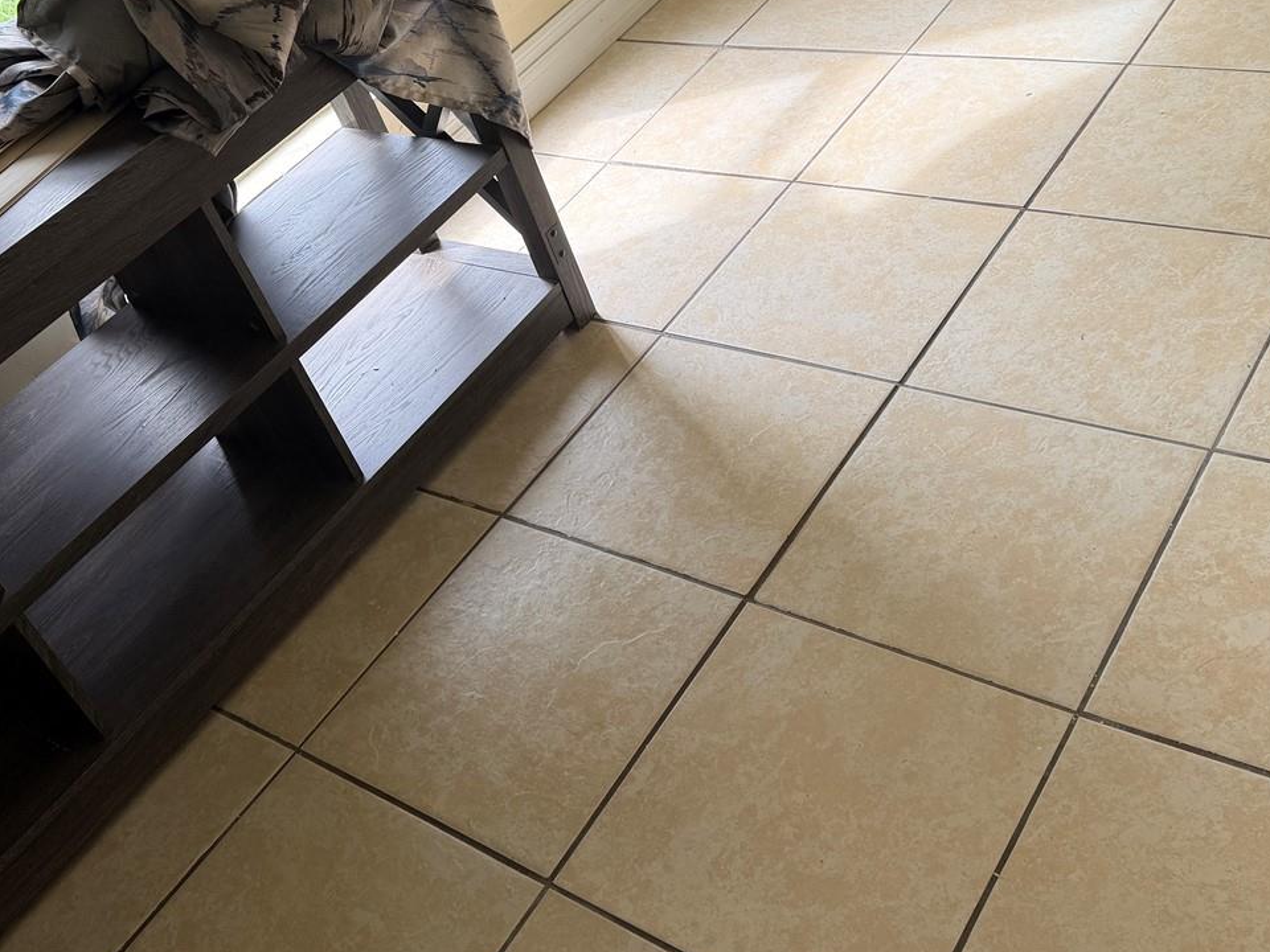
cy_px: 319
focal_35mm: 40
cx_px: 632
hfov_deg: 46.8
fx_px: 1468
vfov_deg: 35.6
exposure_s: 1/204
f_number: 1.78
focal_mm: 6.76
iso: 80
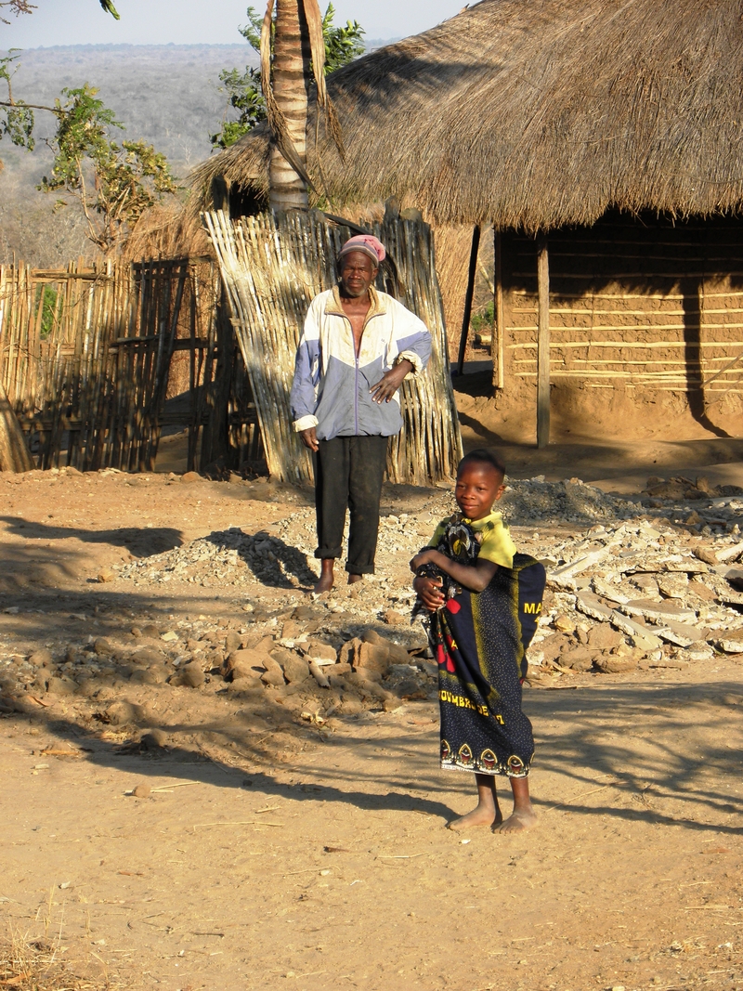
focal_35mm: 211
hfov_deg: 7.0
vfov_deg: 9.4
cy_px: 496
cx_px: 372
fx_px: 6040
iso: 64
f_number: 4.5
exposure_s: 1/250
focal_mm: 37.67
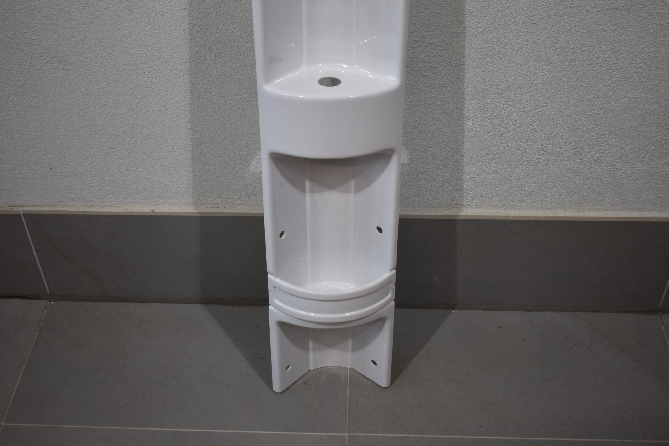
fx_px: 836
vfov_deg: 29.9
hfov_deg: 43.6
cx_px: 334
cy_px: 223
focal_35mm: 45
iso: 500
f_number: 4.2
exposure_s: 1/250
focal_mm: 30
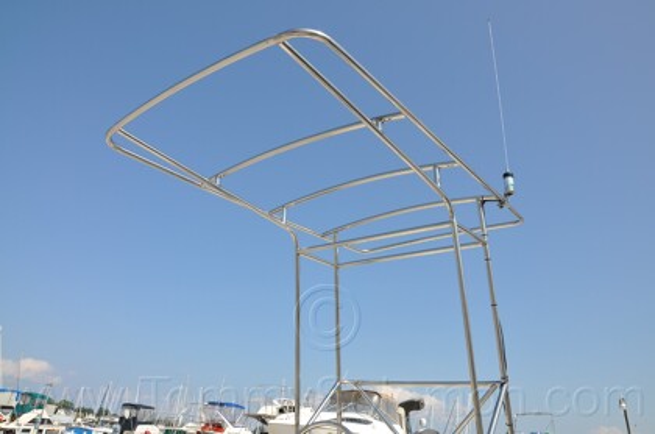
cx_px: 328
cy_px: 217
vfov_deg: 47.7
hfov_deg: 67.5
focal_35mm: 27
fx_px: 490
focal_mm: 18
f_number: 10
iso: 200
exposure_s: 1/400
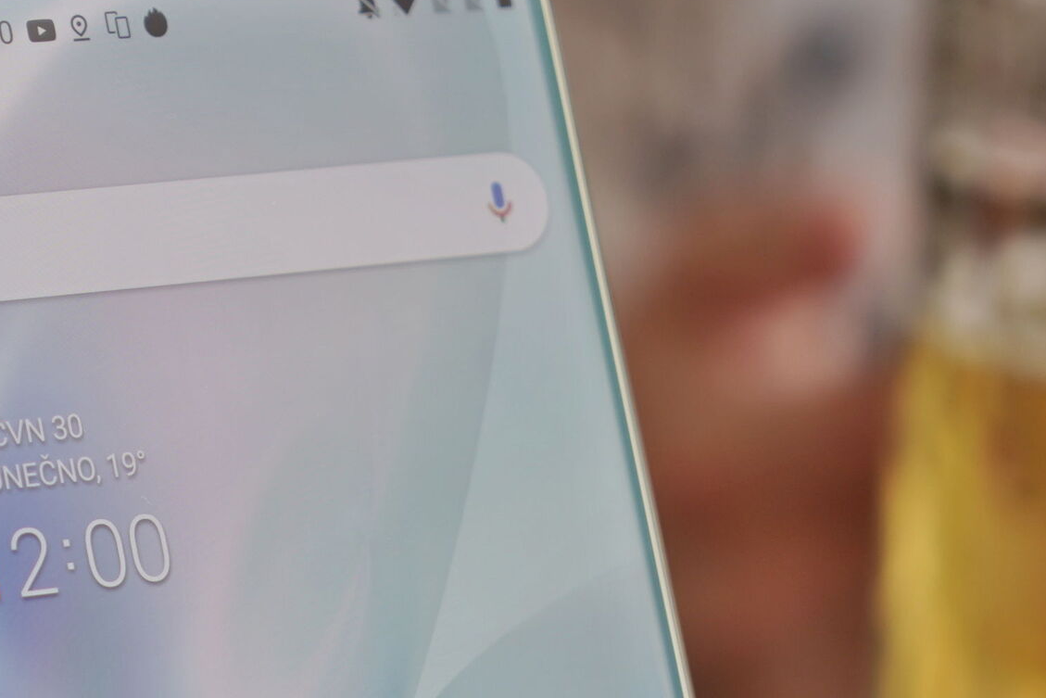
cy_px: 349
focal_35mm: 119
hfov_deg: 17.0
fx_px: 3458
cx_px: 170
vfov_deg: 11.5
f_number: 4
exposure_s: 1/160
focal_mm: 70
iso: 160
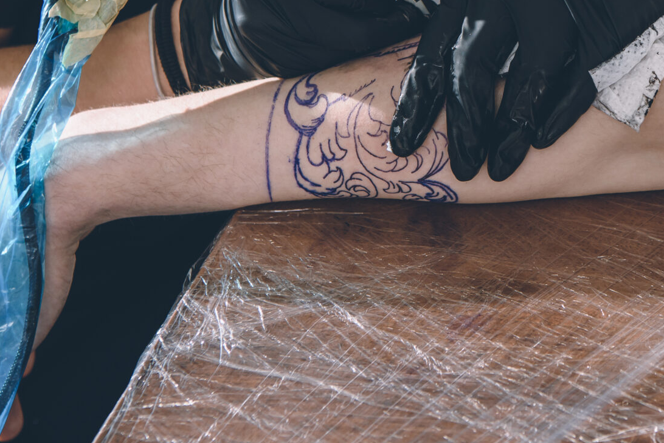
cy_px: 31
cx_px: 592
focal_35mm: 136
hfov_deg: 14.9
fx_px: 2509
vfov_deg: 10.0
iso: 250
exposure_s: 1/125
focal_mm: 58
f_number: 4.5
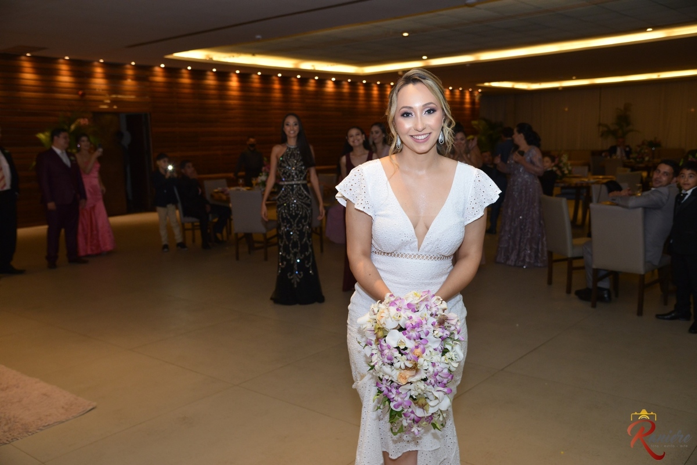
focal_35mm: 34
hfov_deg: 55.8
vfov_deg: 38.9
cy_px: 232
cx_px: 348
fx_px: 658
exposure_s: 1/125
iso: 1600
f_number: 4.5
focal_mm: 34
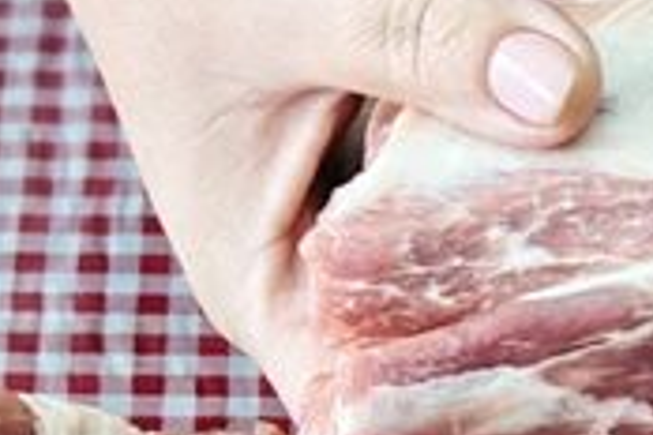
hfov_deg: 10.2
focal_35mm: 193
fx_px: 3501
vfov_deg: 6.8
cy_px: 921
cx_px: 1092
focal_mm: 5.25
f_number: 1.75
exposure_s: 1/25
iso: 1009
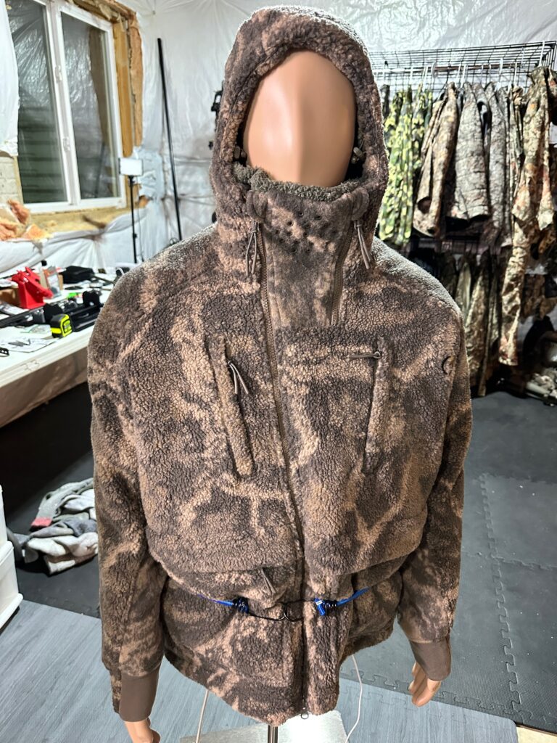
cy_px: 372
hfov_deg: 56.8
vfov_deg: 71.6
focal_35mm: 24
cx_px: 278
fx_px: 515
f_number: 1.78
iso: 640
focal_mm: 6.86
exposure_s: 1/60
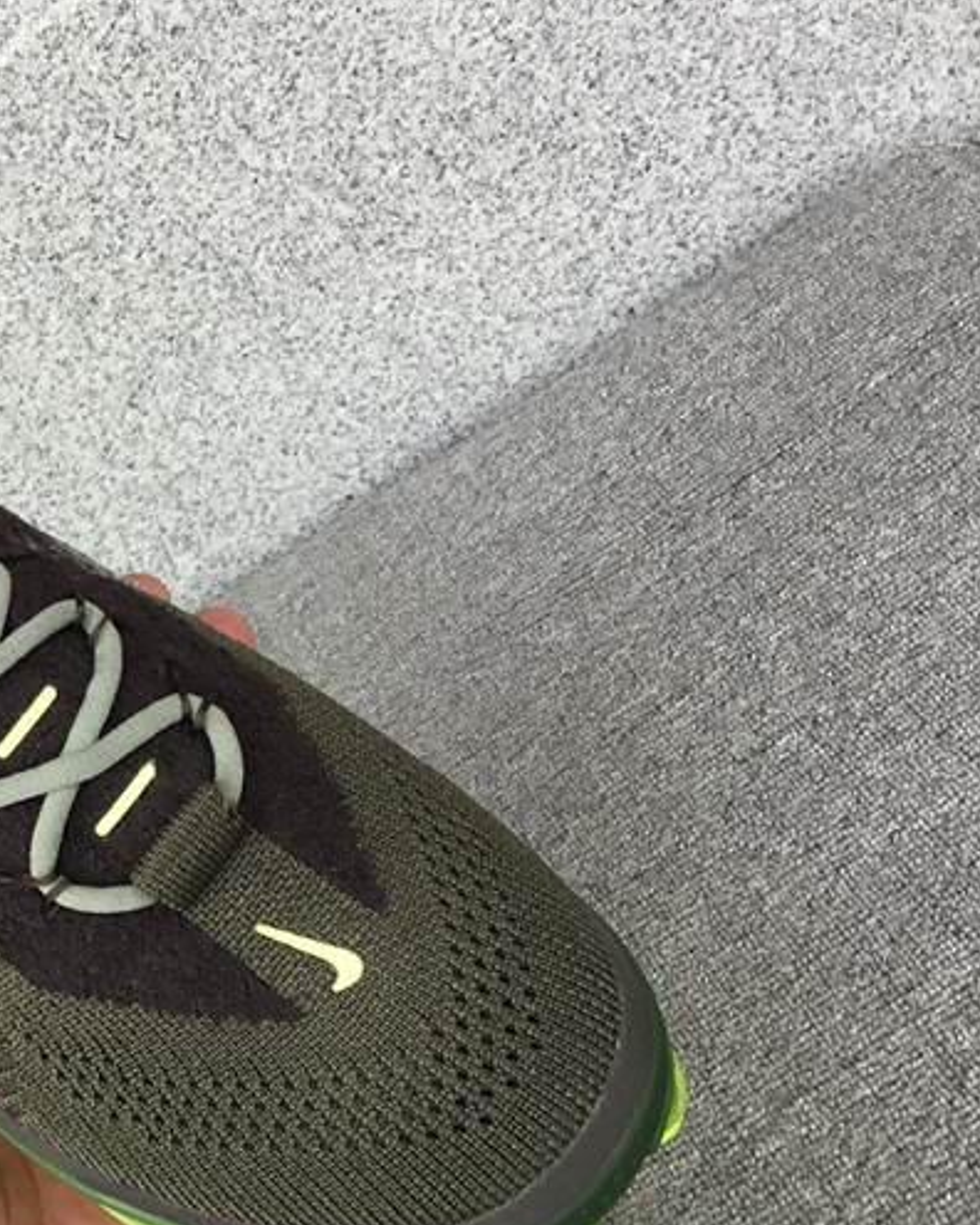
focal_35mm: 55
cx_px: 25
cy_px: 657
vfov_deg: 34.1
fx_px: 1994
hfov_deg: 26.3
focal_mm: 3.3
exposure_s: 1/100
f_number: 2.4
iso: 32
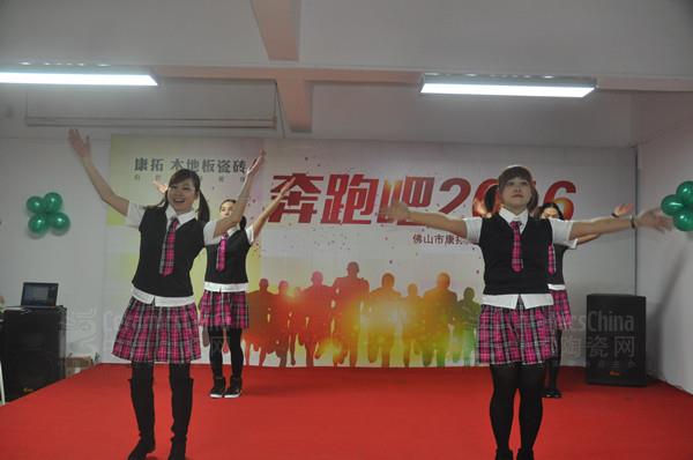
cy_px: 230
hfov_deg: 53.2
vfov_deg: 36.8
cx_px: 346
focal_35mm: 36
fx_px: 692
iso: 800
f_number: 3.8
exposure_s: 1/60
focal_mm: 24
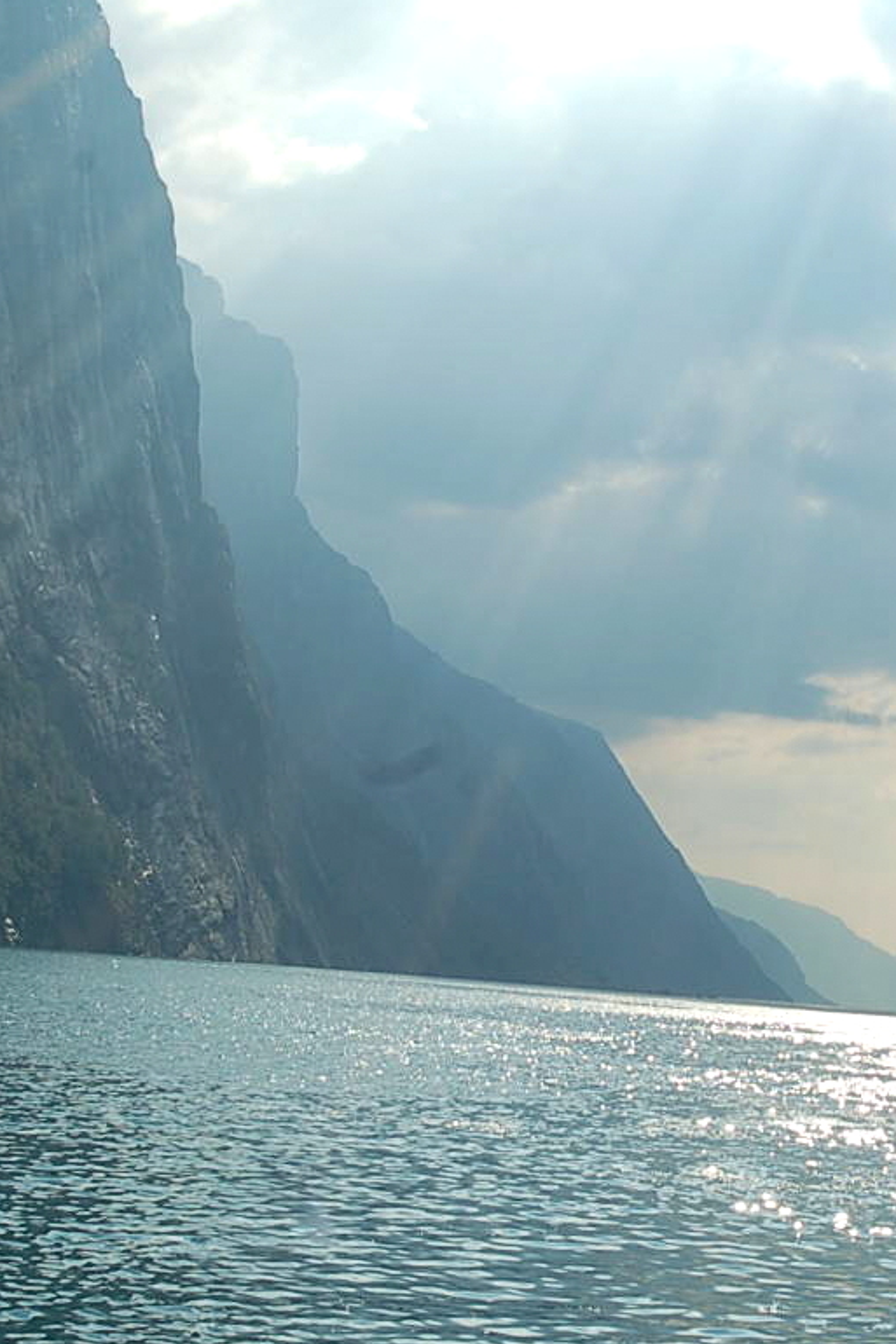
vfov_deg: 24.7
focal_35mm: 82
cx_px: 917
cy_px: 810
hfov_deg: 16.3
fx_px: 3062
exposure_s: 1/640
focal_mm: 28
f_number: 13
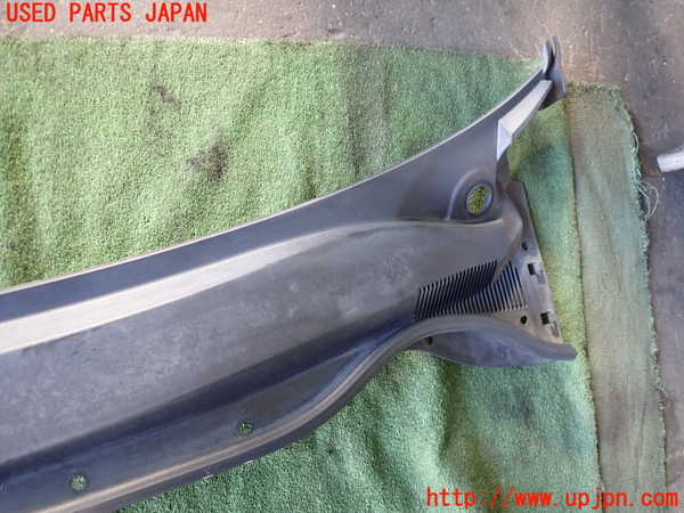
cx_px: 342
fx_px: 494
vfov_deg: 54.9
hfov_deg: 69.4
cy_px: 256
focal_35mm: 25
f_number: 2
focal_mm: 4.5
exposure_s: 1/30
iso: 200
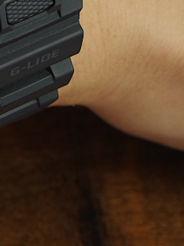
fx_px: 1375
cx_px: -17
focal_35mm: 194
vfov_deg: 10.0
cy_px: -58
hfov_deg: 7.6
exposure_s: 1/50
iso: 640
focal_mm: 50
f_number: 6.3
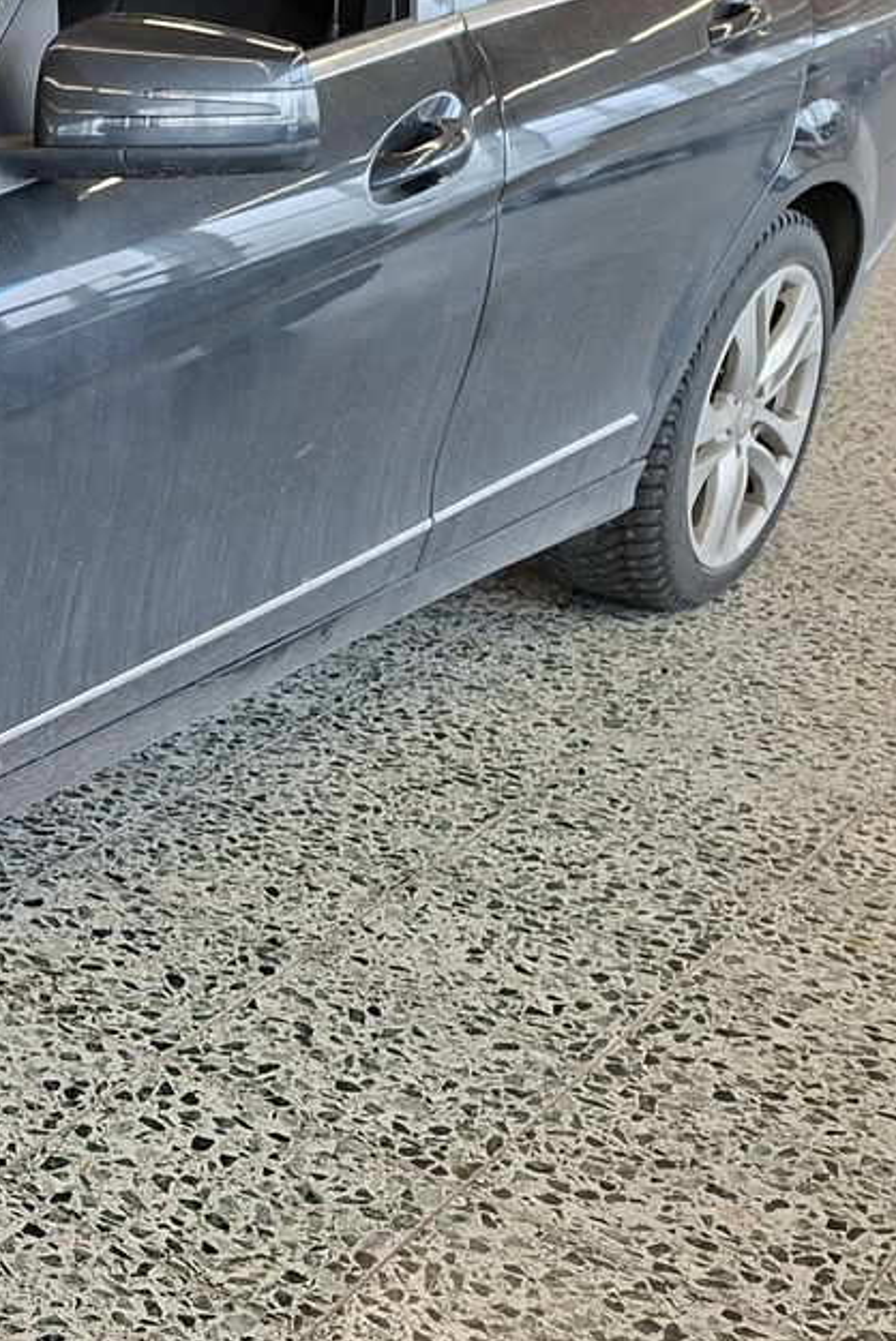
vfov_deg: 36.2
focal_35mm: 55
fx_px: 2051
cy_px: 604
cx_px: -594
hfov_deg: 19.8
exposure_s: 1/100
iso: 80
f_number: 1.8
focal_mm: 5.54
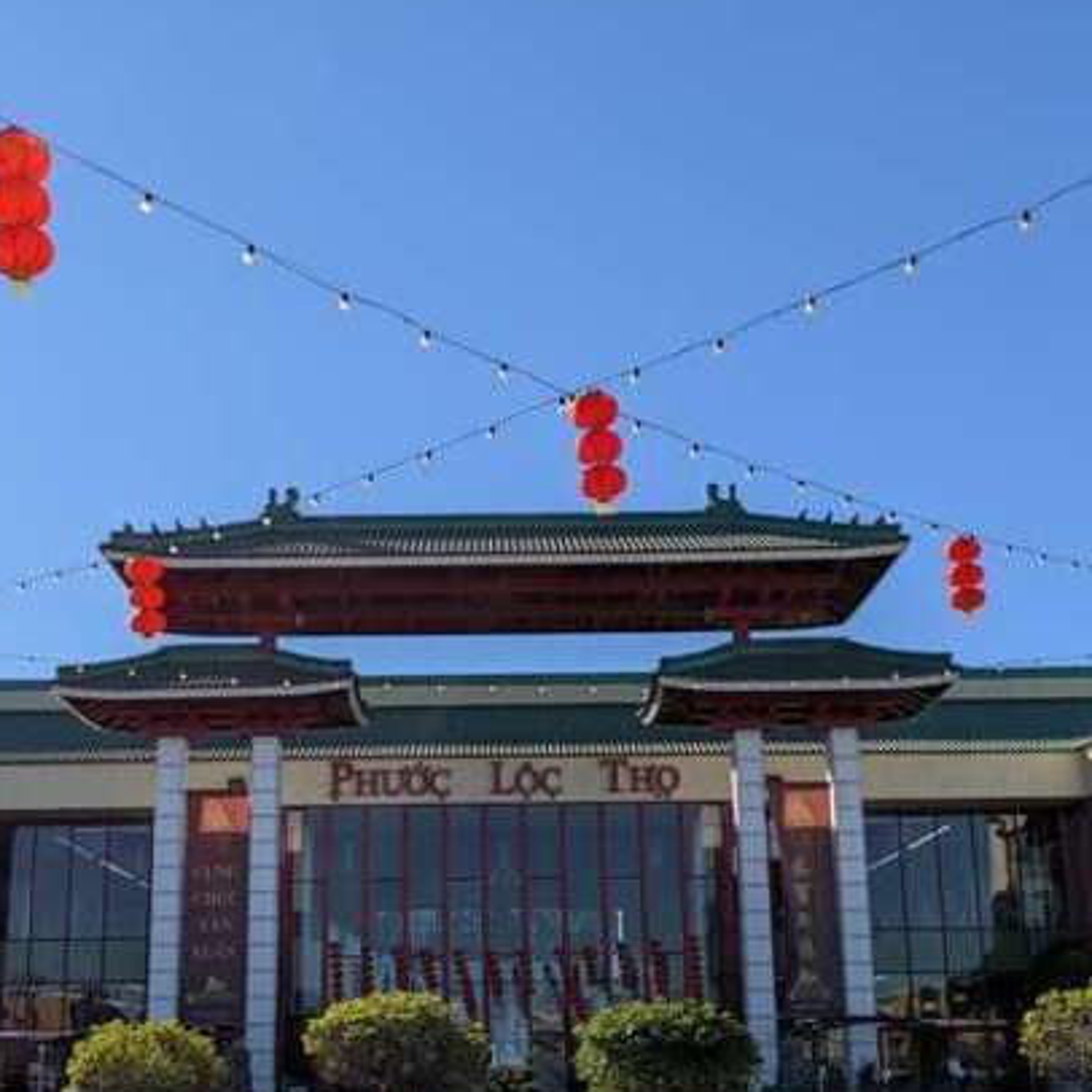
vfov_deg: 35.8
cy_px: 686
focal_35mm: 47
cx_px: 490
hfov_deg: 36.0
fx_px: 1677
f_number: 1.73
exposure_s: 1/4673
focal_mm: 4.38
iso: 60
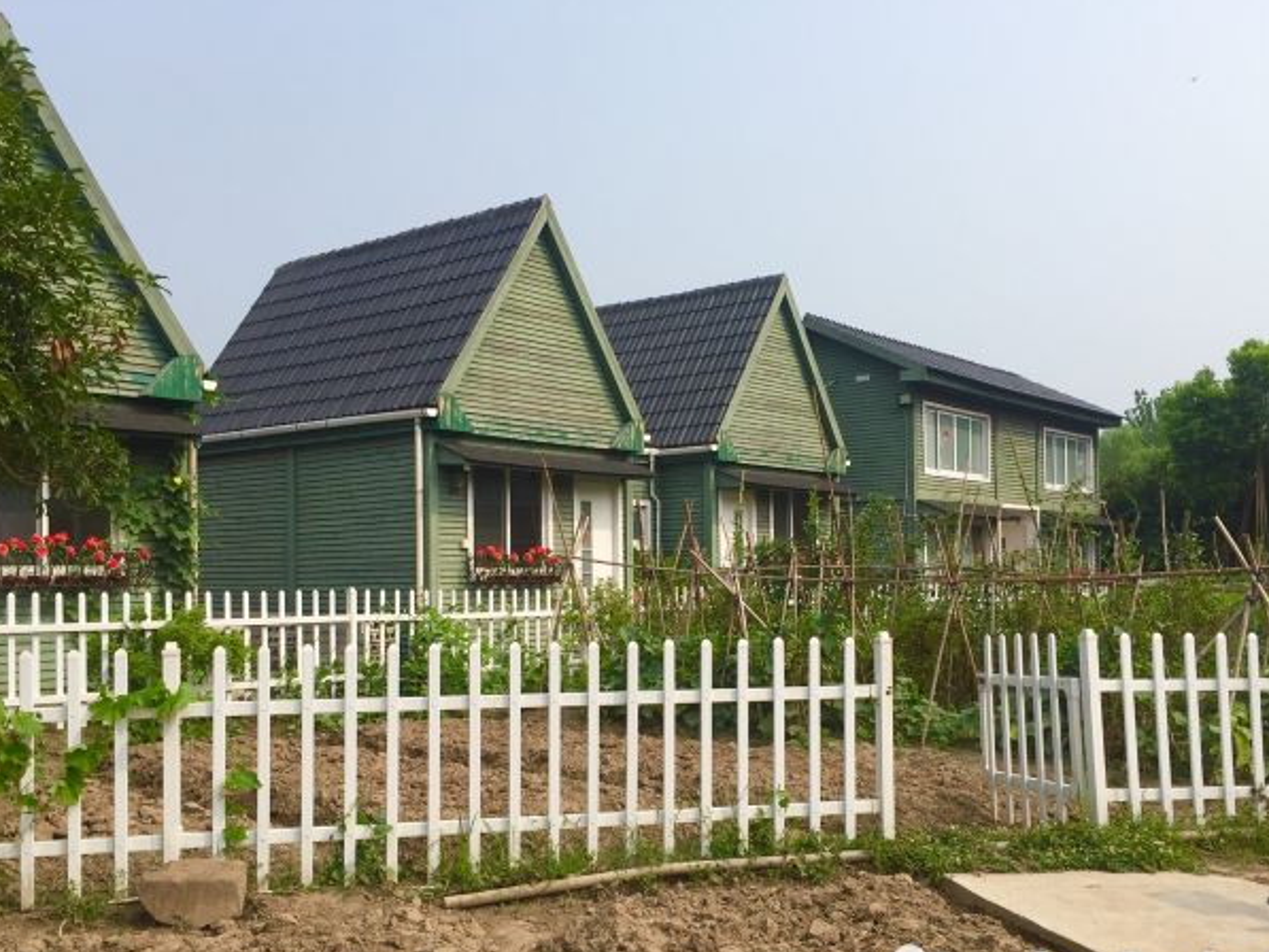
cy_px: 547
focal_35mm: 34
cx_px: 661
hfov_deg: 53.9
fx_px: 1247
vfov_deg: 41.7
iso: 32
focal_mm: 4.15
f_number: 2.2
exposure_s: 1/2198
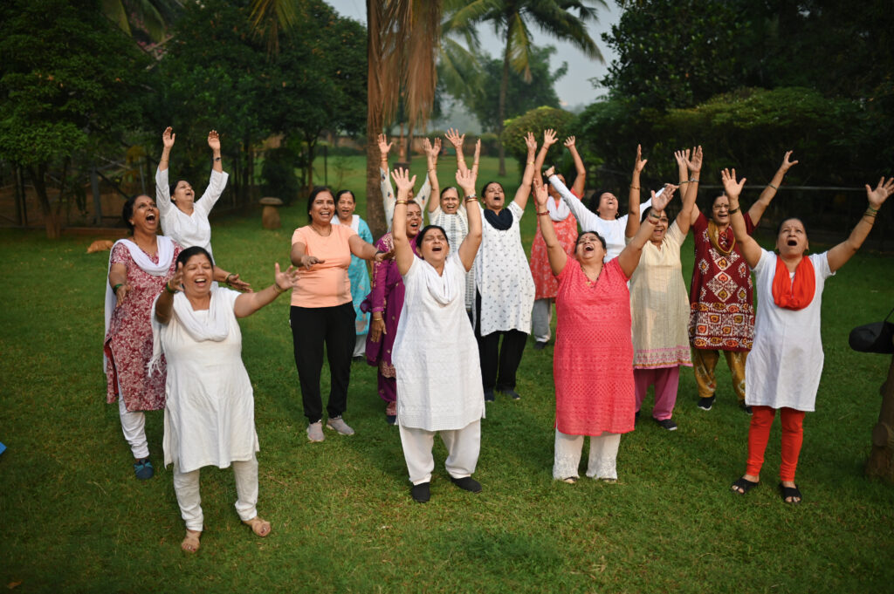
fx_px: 868
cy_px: 297
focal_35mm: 35
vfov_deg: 37.8
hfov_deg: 54.5
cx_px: 447
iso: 100
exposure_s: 1/5000
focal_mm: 35
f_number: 1.4
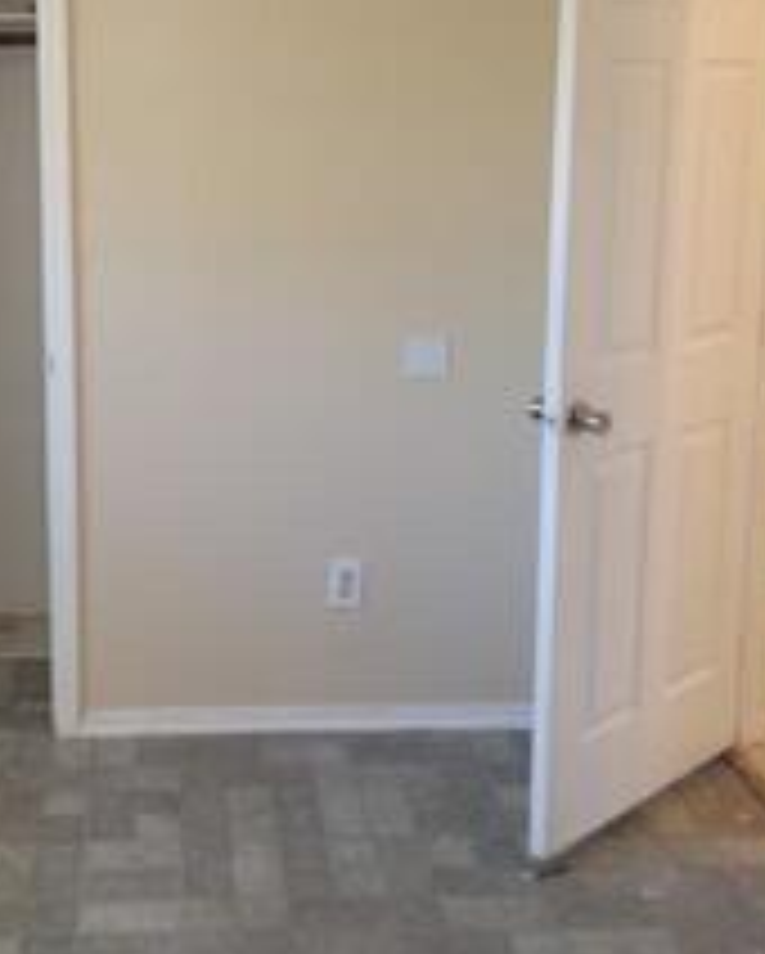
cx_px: 216
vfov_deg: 39.7
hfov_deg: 32.3
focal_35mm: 46
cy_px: 302
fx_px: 1300
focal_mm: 7
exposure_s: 1/60
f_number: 1.8
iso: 100
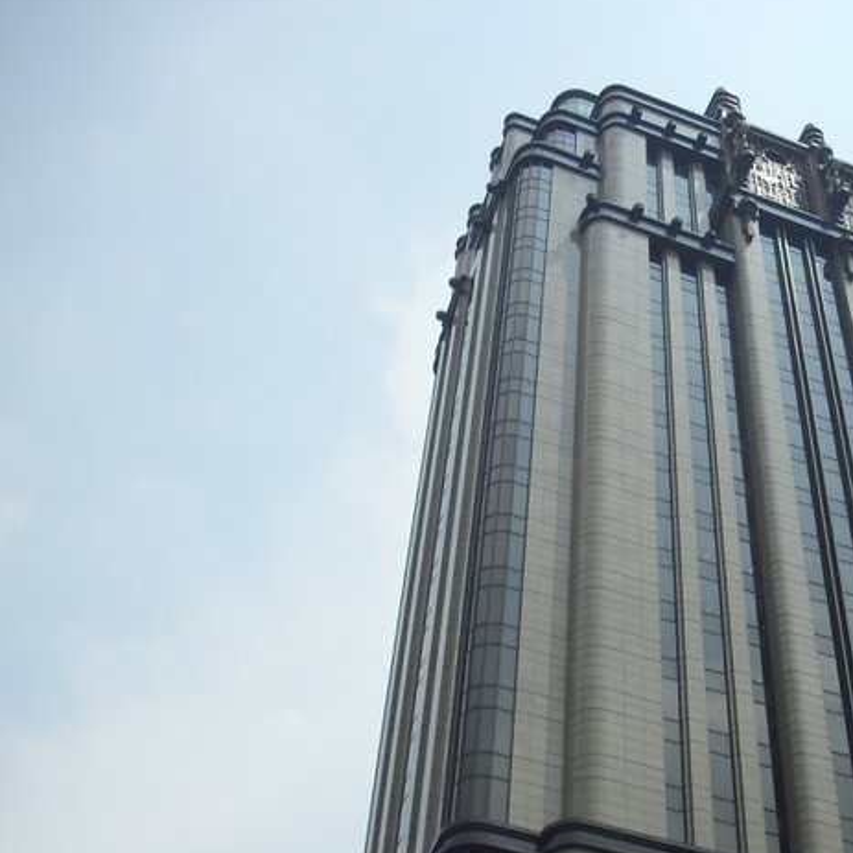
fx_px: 1617
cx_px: 706
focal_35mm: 58
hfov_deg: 28.8
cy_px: 540
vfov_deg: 29.4
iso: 100
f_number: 8
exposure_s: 1/640
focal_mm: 6.2
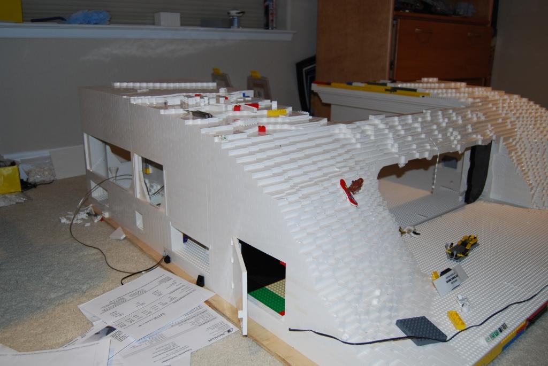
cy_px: 183
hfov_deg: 61.9
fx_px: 457
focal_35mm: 30
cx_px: 274
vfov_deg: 43.7
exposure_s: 1/60
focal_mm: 20
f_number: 3.8
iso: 200
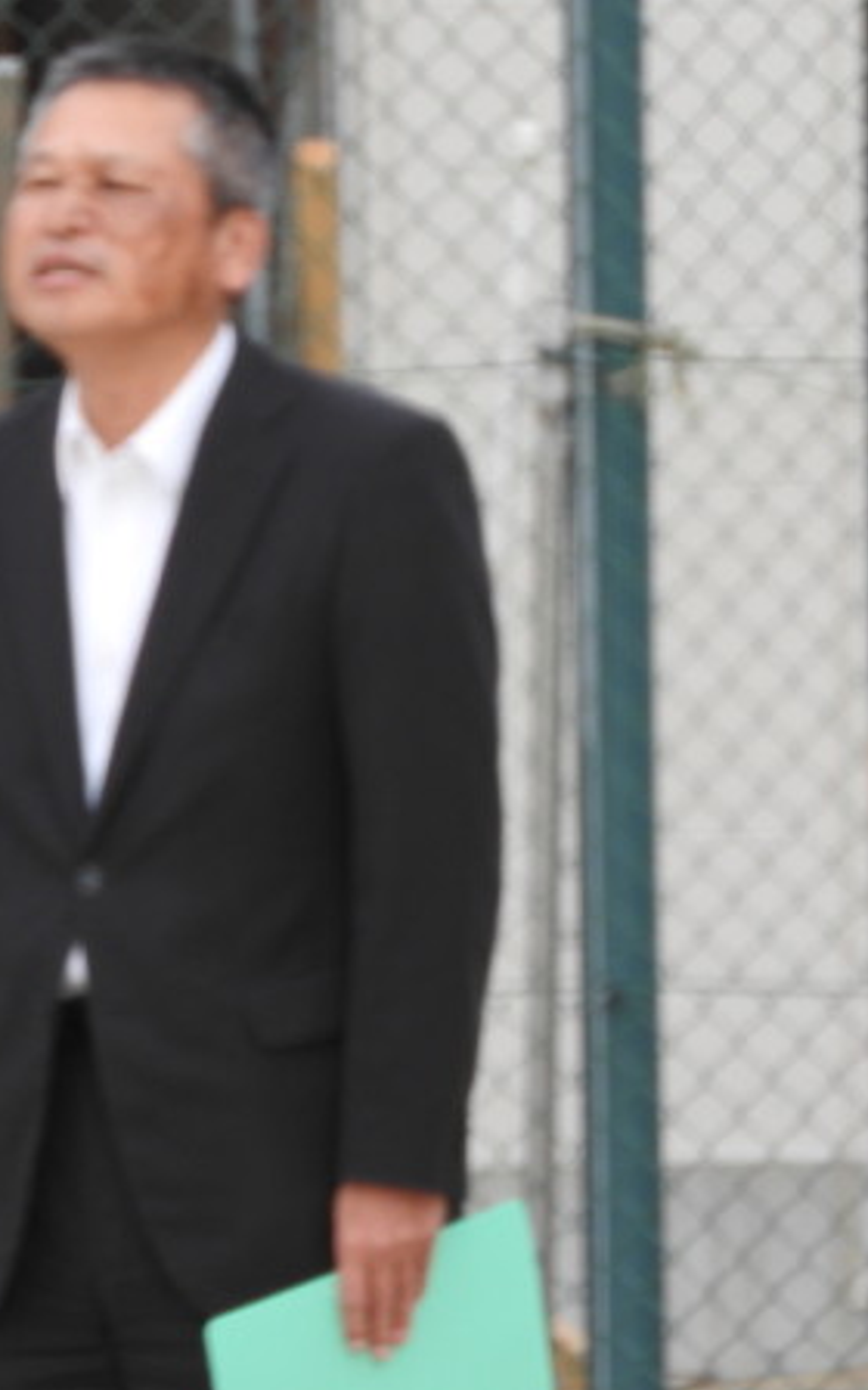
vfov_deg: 3.7
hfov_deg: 2.3
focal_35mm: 568
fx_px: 21498
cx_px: 214
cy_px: 695
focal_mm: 71.7
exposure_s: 1/125
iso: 180
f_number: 5.6
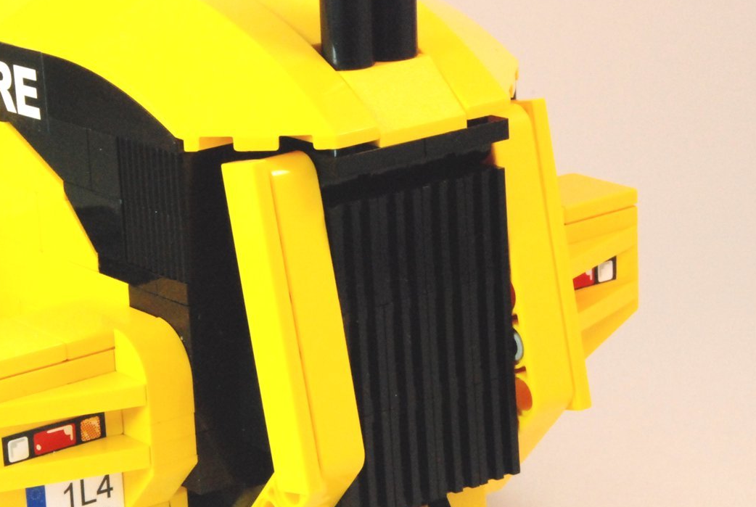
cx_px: 317
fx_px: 2882
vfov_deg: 10.1
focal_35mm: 137
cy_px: 271
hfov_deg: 14.9
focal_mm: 62
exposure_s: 1/25
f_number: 22
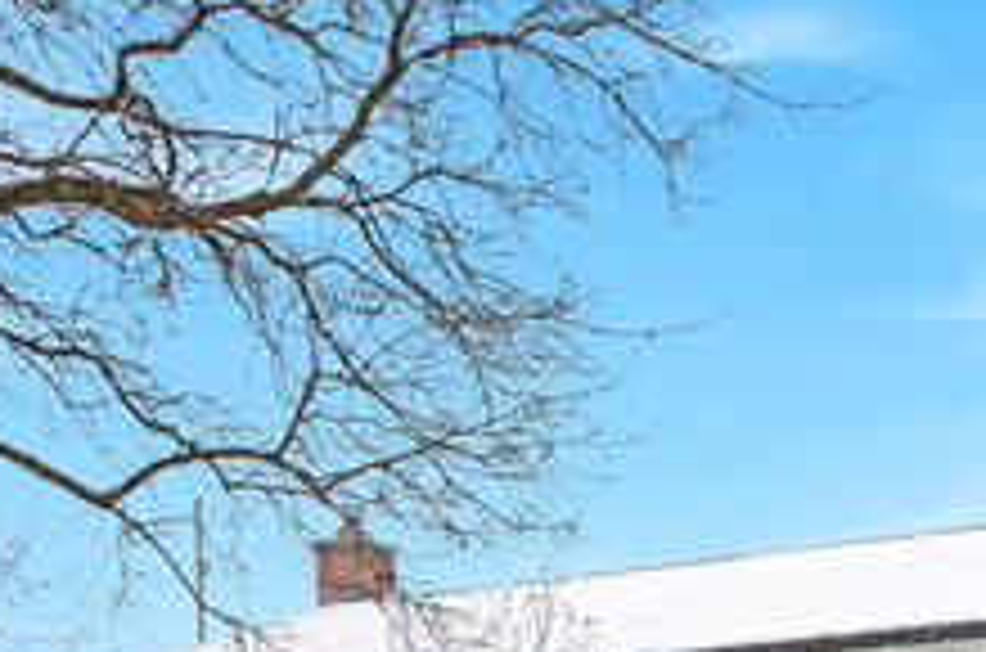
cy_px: 686
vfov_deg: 18.7
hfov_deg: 28.1
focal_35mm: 70
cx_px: 842
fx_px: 1913
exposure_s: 1/160
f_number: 6.3
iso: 200
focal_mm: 20
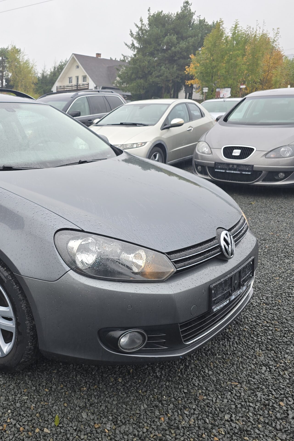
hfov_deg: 39.1
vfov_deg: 58.7
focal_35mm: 32
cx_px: 47
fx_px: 392
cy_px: 221
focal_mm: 6.3
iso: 25
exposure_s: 1/180
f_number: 1.7
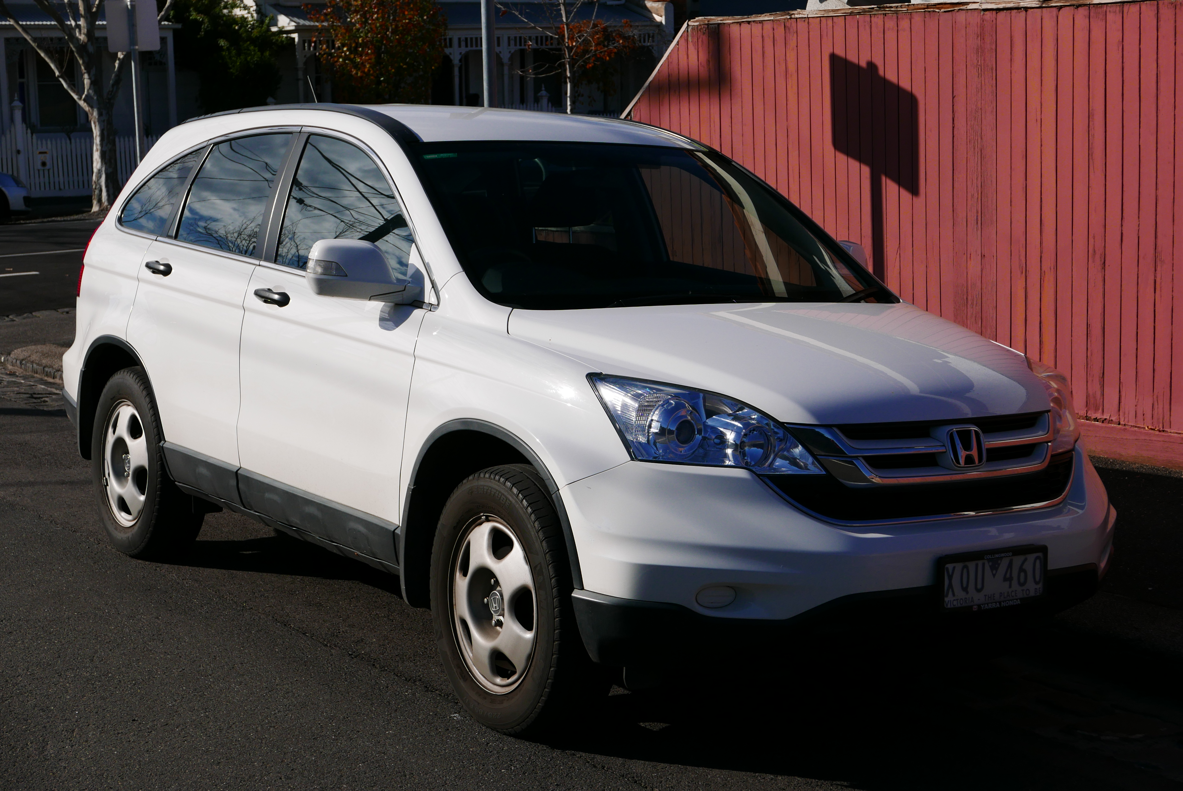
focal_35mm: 62
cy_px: 396
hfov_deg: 32.4
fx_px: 2039
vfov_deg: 22.0
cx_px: 592
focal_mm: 28.2
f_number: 5.6
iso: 200
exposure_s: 1/1600
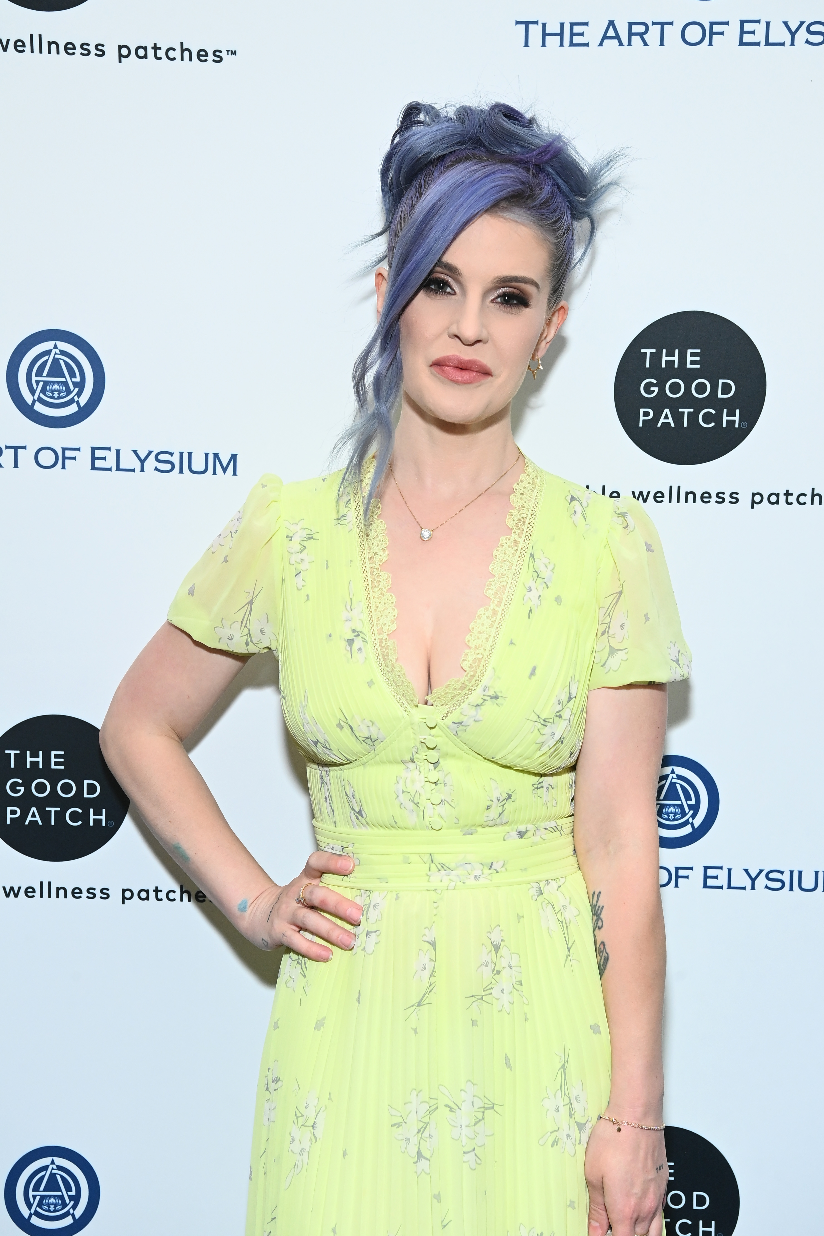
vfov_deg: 36.2
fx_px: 1888
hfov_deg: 24.6
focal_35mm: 55
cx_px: 412
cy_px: 618
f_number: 7.1
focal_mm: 55
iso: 2500
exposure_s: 1/100
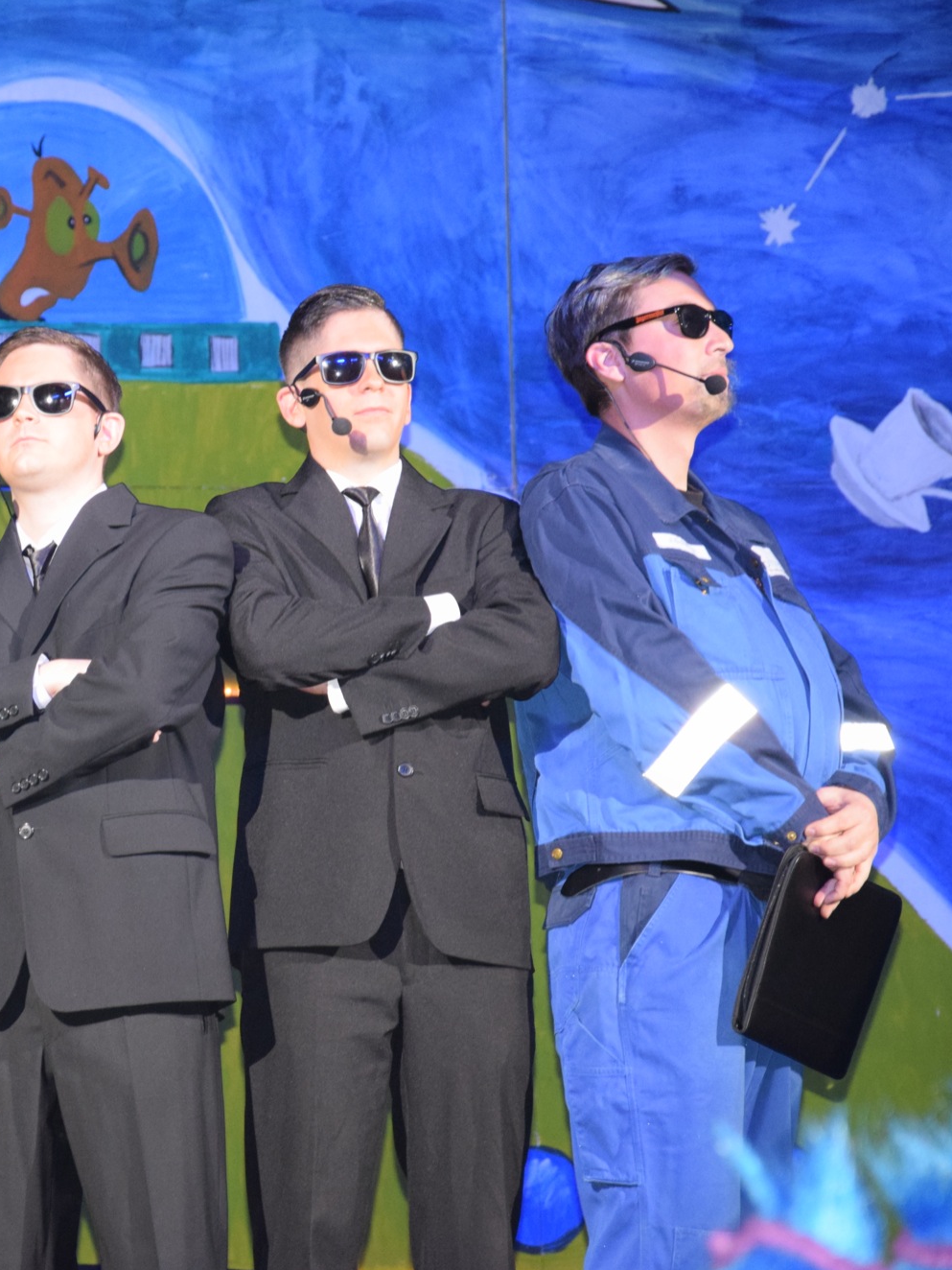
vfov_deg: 10.1
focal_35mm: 196
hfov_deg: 7.6
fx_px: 7187
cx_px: 57
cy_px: 637
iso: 2000
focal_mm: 90
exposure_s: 1/60
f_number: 5.6
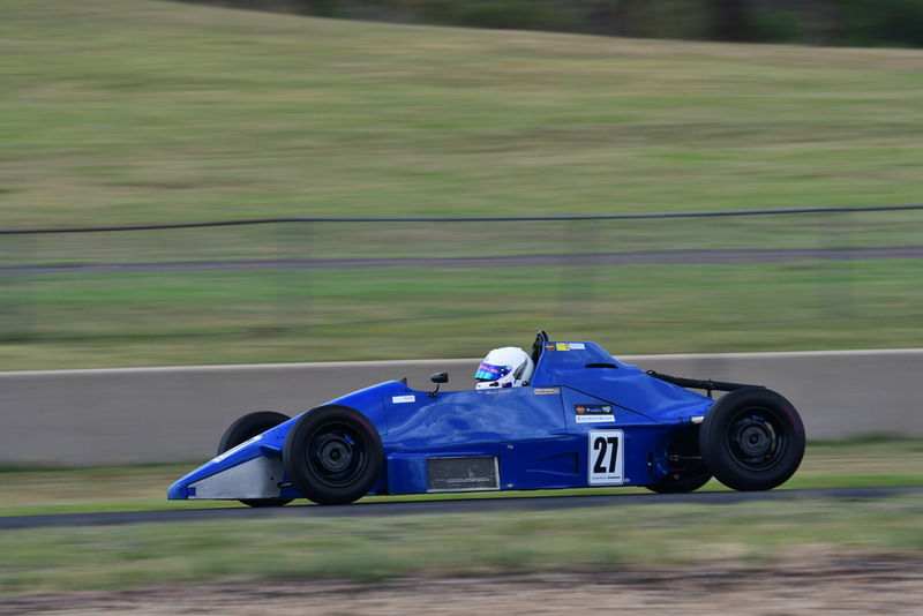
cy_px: 308
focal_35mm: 255
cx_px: 462
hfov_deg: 8.1
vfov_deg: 5.4
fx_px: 6540
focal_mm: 170
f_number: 10
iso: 200
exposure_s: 1/125
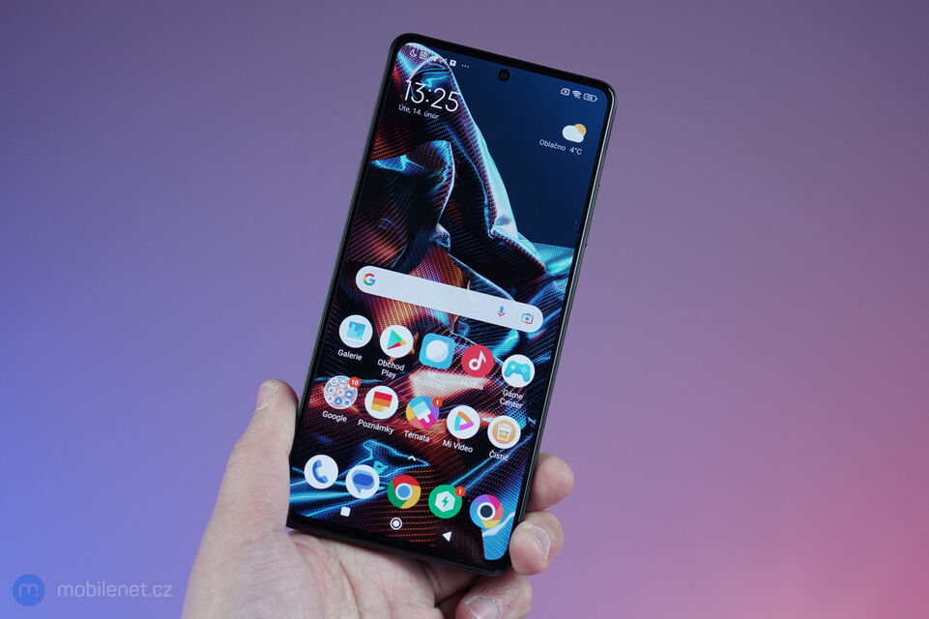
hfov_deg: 37.5
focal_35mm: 53
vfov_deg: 25.5
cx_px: 464
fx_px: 1367
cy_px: 310
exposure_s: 1/160
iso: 1250
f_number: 7.1
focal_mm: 53
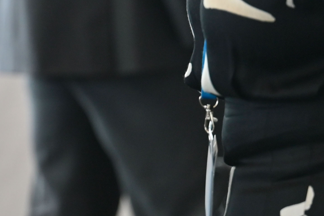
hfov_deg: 4.9
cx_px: -136
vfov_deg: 3.2
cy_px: -125
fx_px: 3796
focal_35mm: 422
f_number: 2.8
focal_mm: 100
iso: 400
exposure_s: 1/160
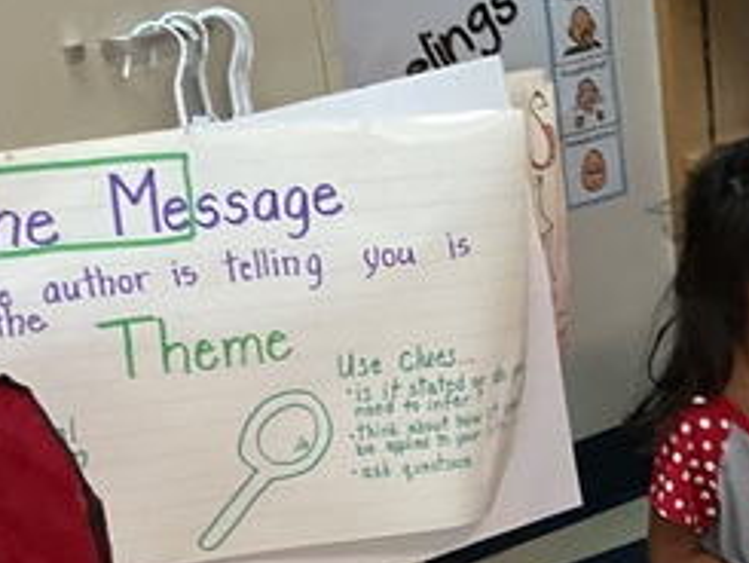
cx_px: 994
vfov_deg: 11.9
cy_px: 771
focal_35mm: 121
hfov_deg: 15.4
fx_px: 2619
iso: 125
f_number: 1.8
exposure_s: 1/60
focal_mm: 3
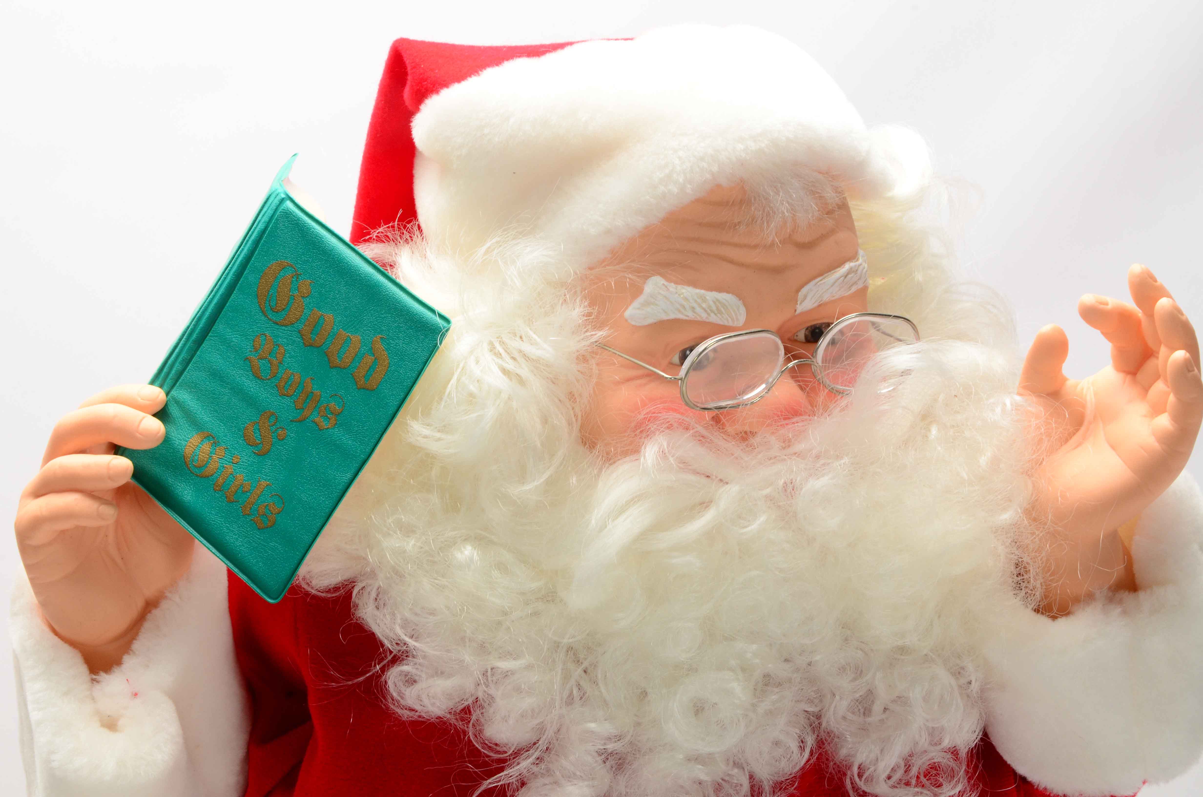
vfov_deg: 15.6
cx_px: 602
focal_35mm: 87
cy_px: 398
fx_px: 2901
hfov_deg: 23.4
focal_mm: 58
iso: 400
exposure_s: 1/160
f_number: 20
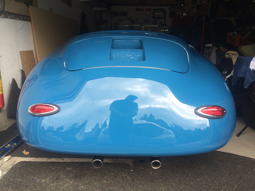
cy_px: 96
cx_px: 128
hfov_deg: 61.7
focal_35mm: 29
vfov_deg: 48.2
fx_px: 214
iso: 32
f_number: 2.2
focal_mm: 4.15
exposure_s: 1/394
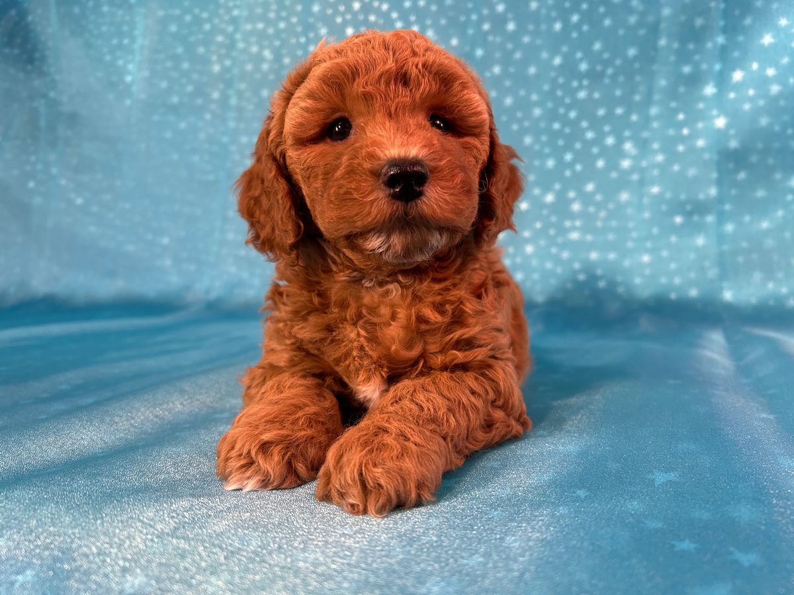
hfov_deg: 67.3
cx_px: 397
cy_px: 298
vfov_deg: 53.1
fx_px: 596
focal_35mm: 26
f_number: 1.5
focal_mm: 5.7
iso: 50
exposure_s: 1/120
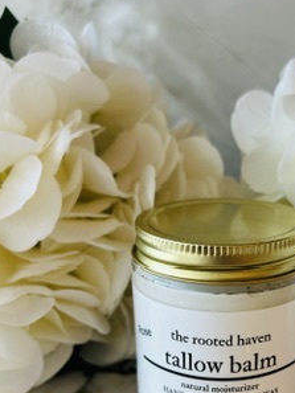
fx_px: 477
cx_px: 214
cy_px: 267
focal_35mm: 42
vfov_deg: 44.0
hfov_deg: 33.8
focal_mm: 5.7
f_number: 1.5
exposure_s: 1/120
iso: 80
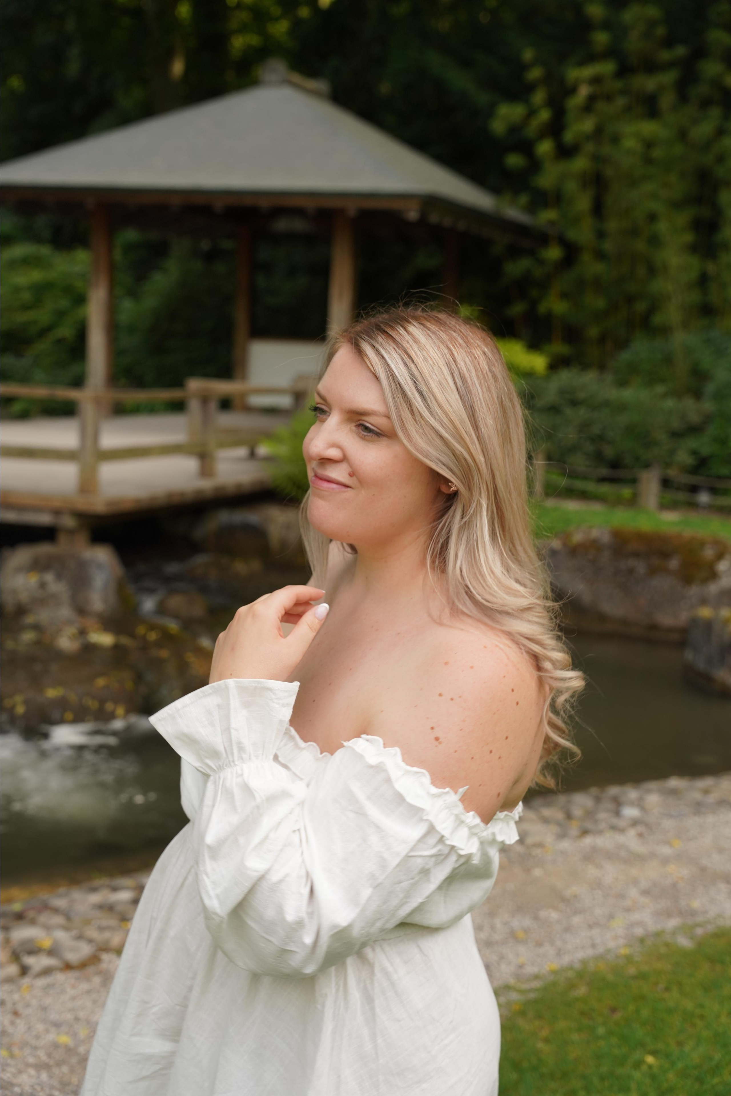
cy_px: 548
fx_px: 1555
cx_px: 366
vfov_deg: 38.8
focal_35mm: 51
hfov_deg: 26.4
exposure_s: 1/125
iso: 400
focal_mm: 51.1
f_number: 5
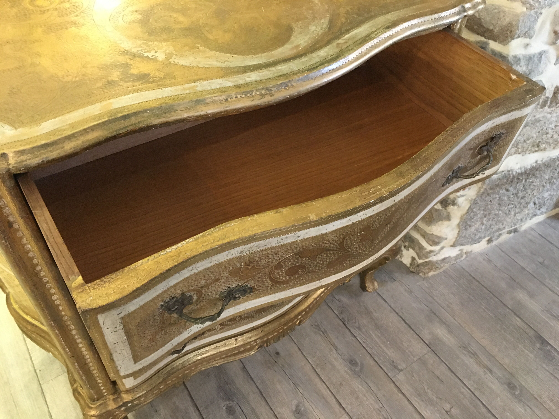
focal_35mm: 29
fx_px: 468
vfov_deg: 48.2
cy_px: 210
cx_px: 280
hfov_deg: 61.7
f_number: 2.2
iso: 250
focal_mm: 4.15
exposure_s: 1/17
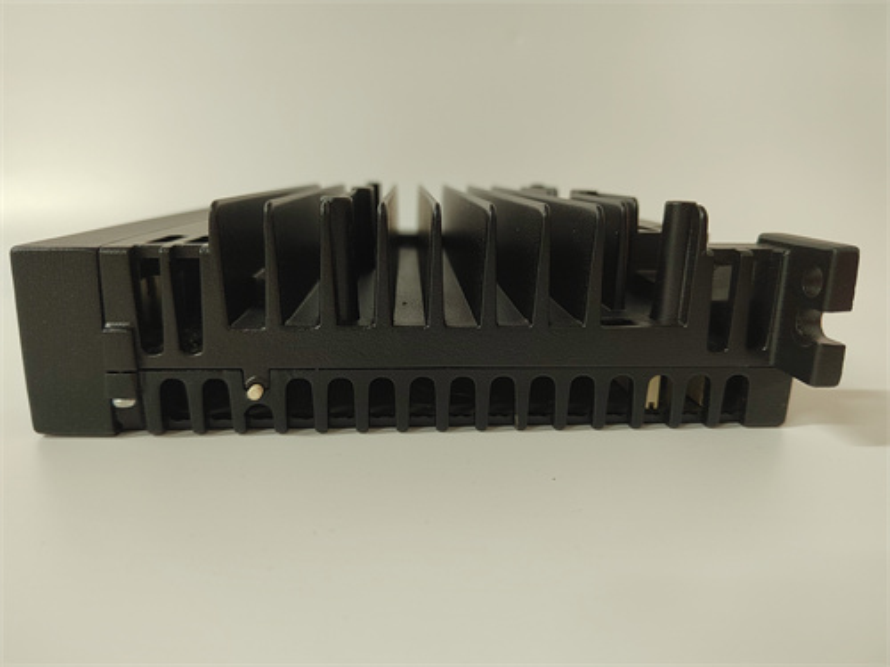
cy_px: 334
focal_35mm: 23
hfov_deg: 73.9
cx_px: 445
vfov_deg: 58.9
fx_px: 591
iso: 1297
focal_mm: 5.52
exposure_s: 1/50
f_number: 1.9
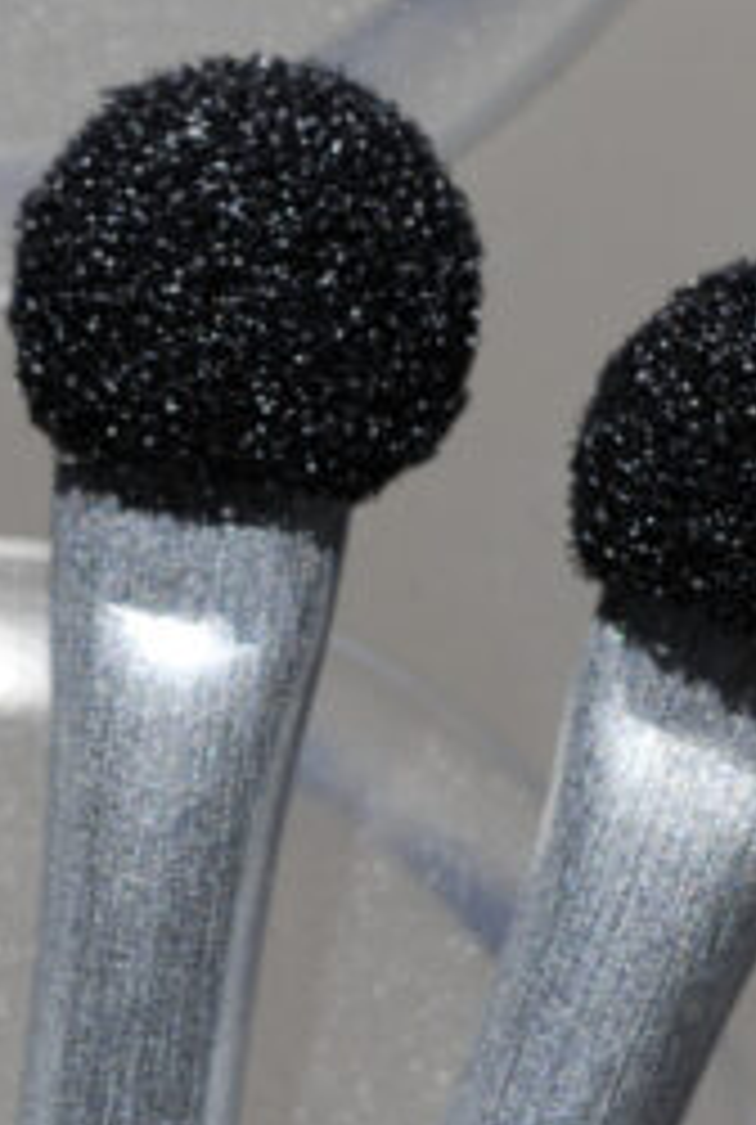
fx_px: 10087
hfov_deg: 4.3
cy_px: 999
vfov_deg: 6.4
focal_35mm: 322
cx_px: -40
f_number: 8
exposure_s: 1/30
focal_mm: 60
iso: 100
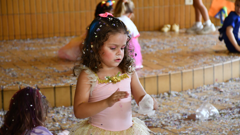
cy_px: 67
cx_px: 120
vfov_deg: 8.5
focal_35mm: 142
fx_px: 904
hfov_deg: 15.1
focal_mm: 90
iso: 1400
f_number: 5.3
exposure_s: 1/250
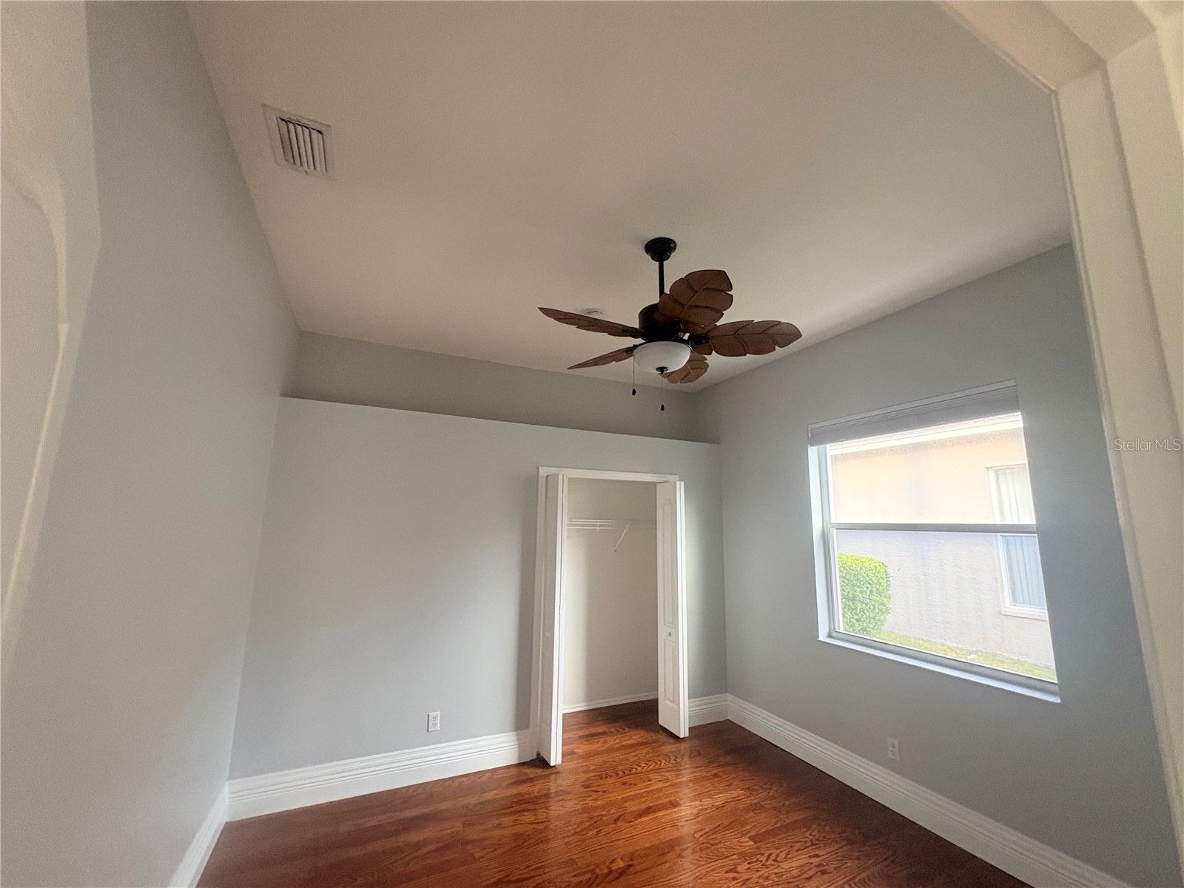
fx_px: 479
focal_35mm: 14
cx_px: 592
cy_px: 444
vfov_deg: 85.7
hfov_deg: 102.1
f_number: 2.2
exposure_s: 1/60
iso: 400
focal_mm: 2.22
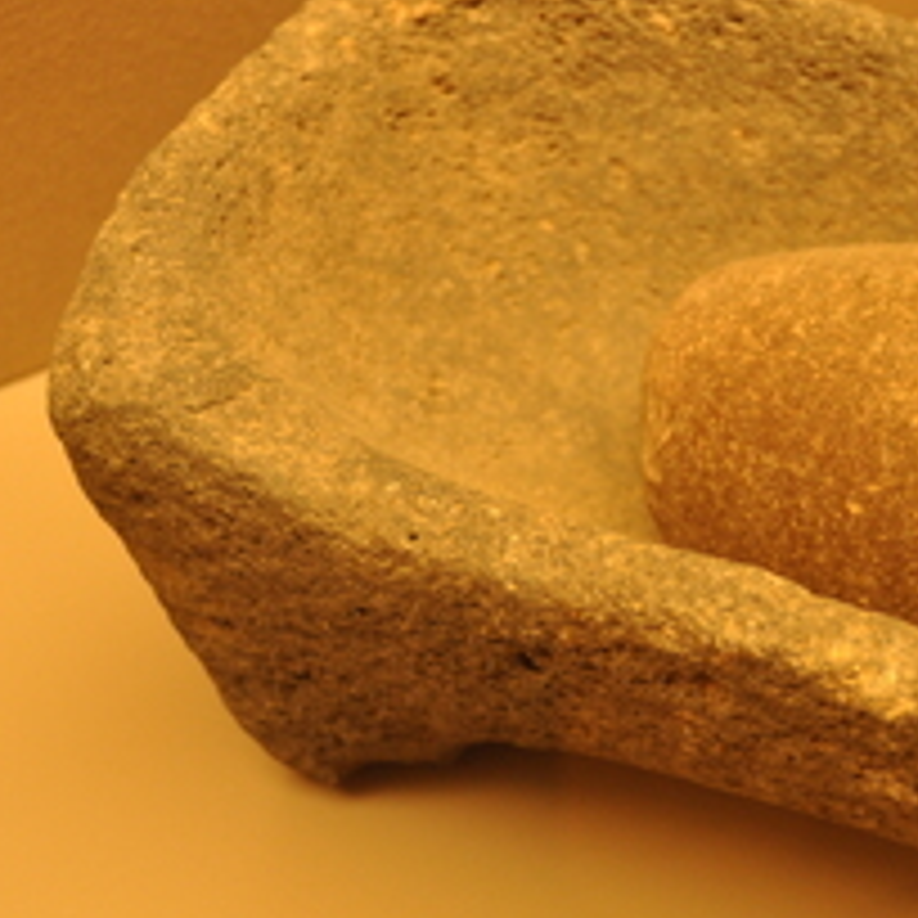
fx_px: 2878
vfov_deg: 18.1
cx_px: 796
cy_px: 414
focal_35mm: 96
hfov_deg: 17.9
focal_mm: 35
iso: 640
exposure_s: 1/30
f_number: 4.2
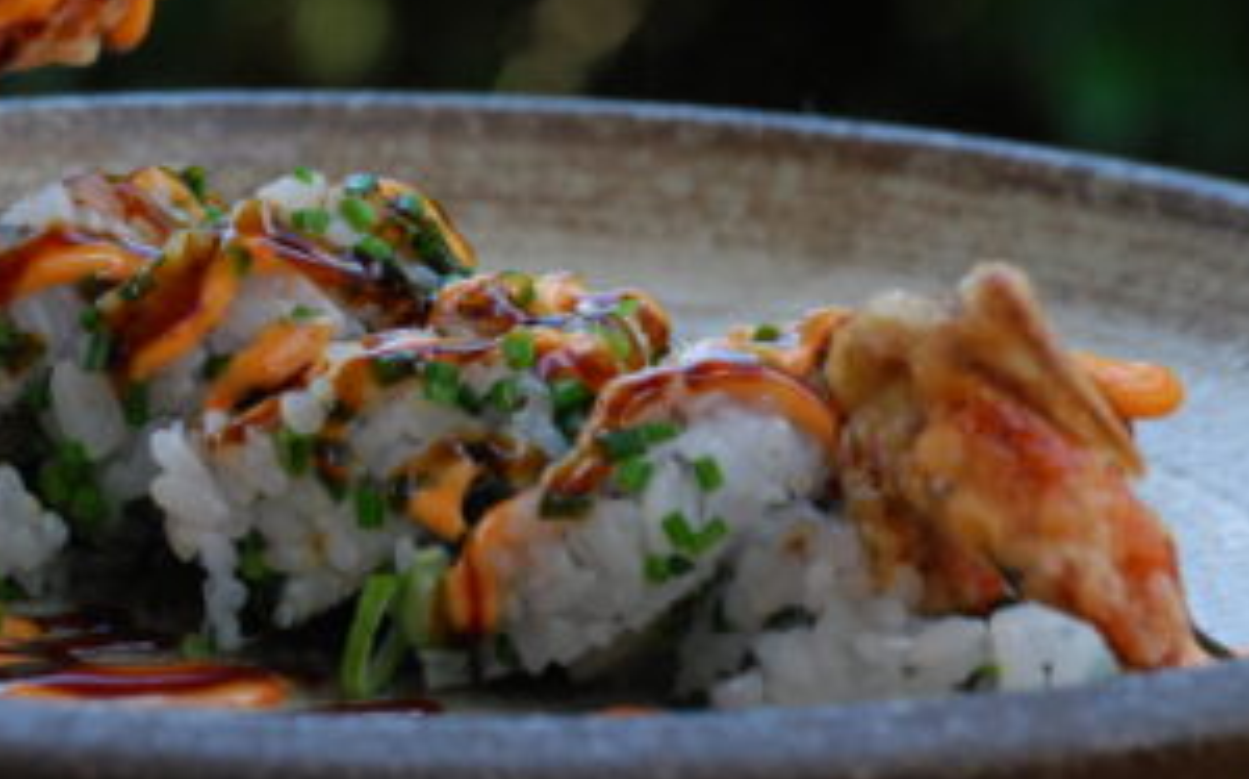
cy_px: 298
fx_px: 7823
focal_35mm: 230
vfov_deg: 5.7
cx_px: 271
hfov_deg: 9.1
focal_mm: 90
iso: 800
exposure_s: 1/160
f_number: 13
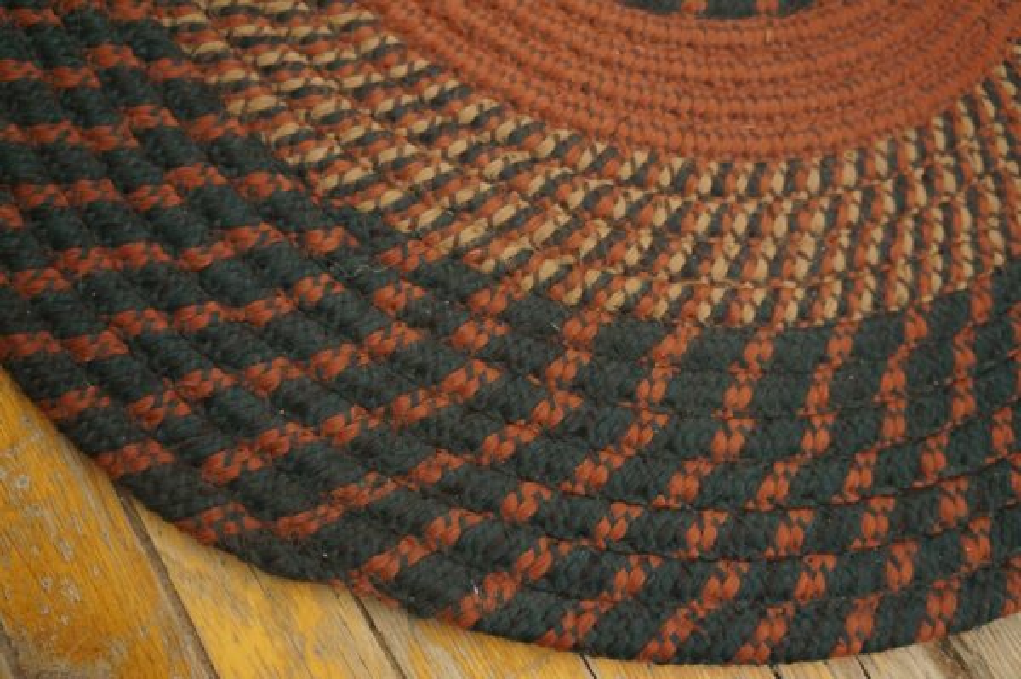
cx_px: 510
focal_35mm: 27
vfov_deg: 47.9
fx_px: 765
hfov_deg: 67.4
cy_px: 340
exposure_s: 1/60
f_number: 4
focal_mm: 18
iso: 2000
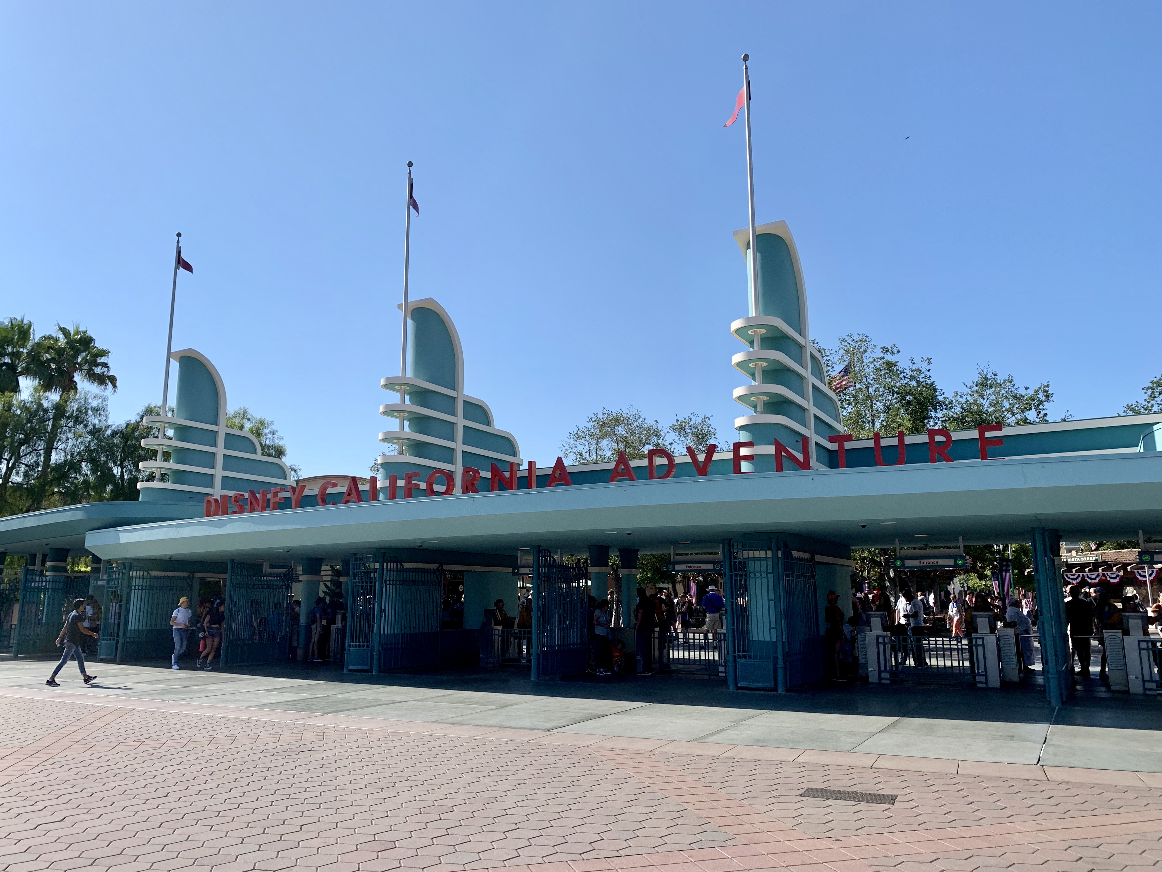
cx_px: 581
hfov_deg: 67.3
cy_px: 436
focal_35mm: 26
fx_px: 873
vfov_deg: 53.1
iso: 25
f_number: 1.8
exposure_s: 1/2421
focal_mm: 4.25
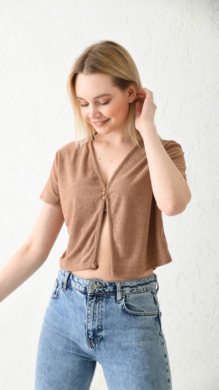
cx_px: 93
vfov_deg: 30.6
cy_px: 196
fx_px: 713
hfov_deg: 17.5
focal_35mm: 69
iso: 100
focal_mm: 65
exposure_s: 1/160
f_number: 5.6
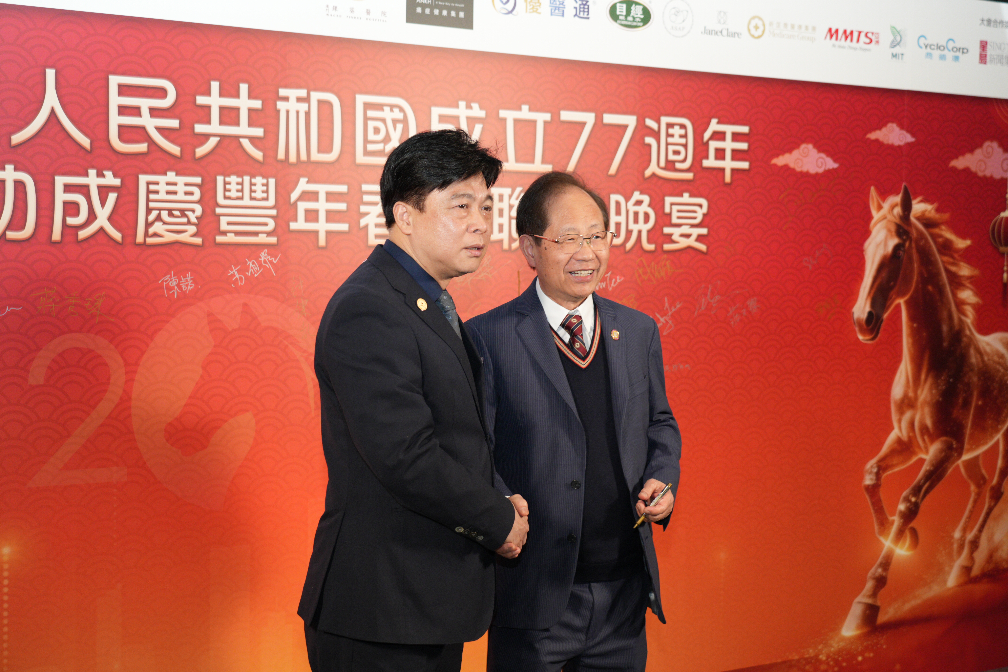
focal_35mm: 49
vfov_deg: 27.5
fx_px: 1372
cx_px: 504
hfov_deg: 40.3
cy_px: 336
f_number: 4
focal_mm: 49
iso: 1600
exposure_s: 1/200
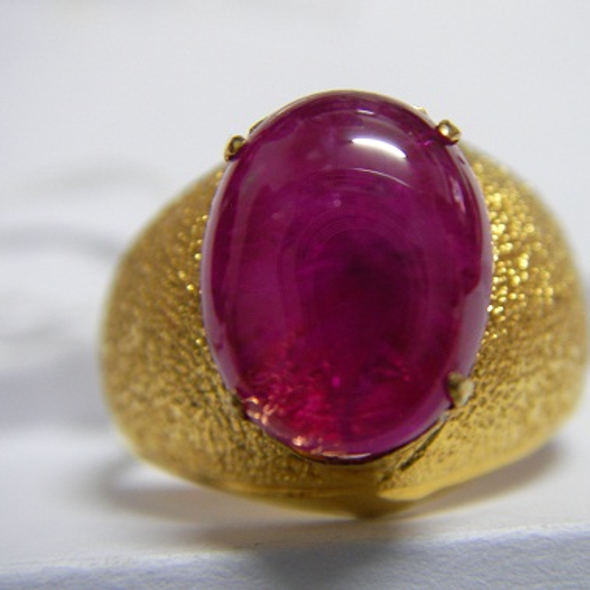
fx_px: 1022
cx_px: 352
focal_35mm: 53
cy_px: 290
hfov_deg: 32.1
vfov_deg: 32.2
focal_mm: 7.3
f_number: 3.4
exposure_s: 1/2.2
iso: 100
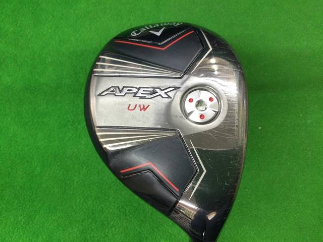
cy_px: 121
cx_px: 162
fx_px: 289
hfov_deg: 58.4
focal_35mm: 31
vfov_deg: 45.4
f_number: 2.4
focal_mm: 3.3
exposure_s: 1/30
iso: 100
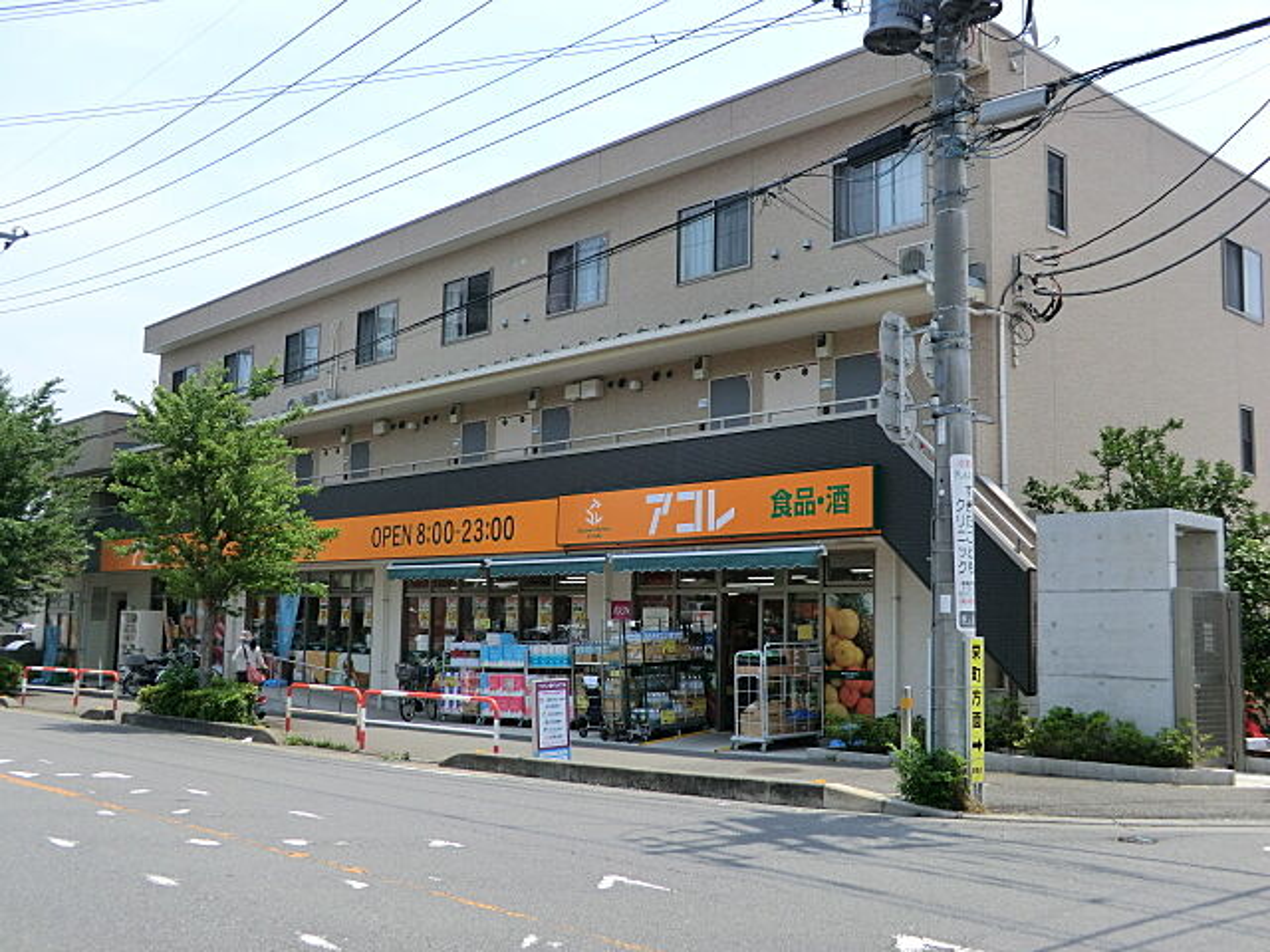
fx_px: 1247
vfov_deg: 41.8
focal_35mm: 34
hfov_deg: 54.0
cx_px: 635
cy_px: 476
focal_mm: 6.1
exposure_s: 1/640
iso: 80
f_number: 3.6
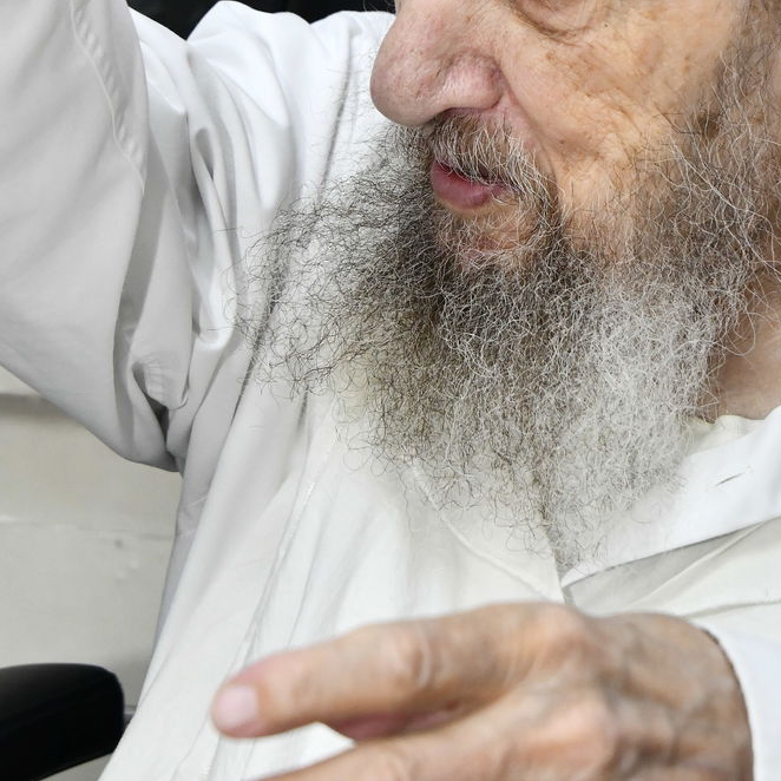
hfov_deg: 11.6
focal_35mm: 151
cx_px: 514
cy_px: 22
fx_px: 3854
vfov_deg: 11.5
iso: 1250
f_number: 6.3
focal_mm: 56
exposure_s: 1/250
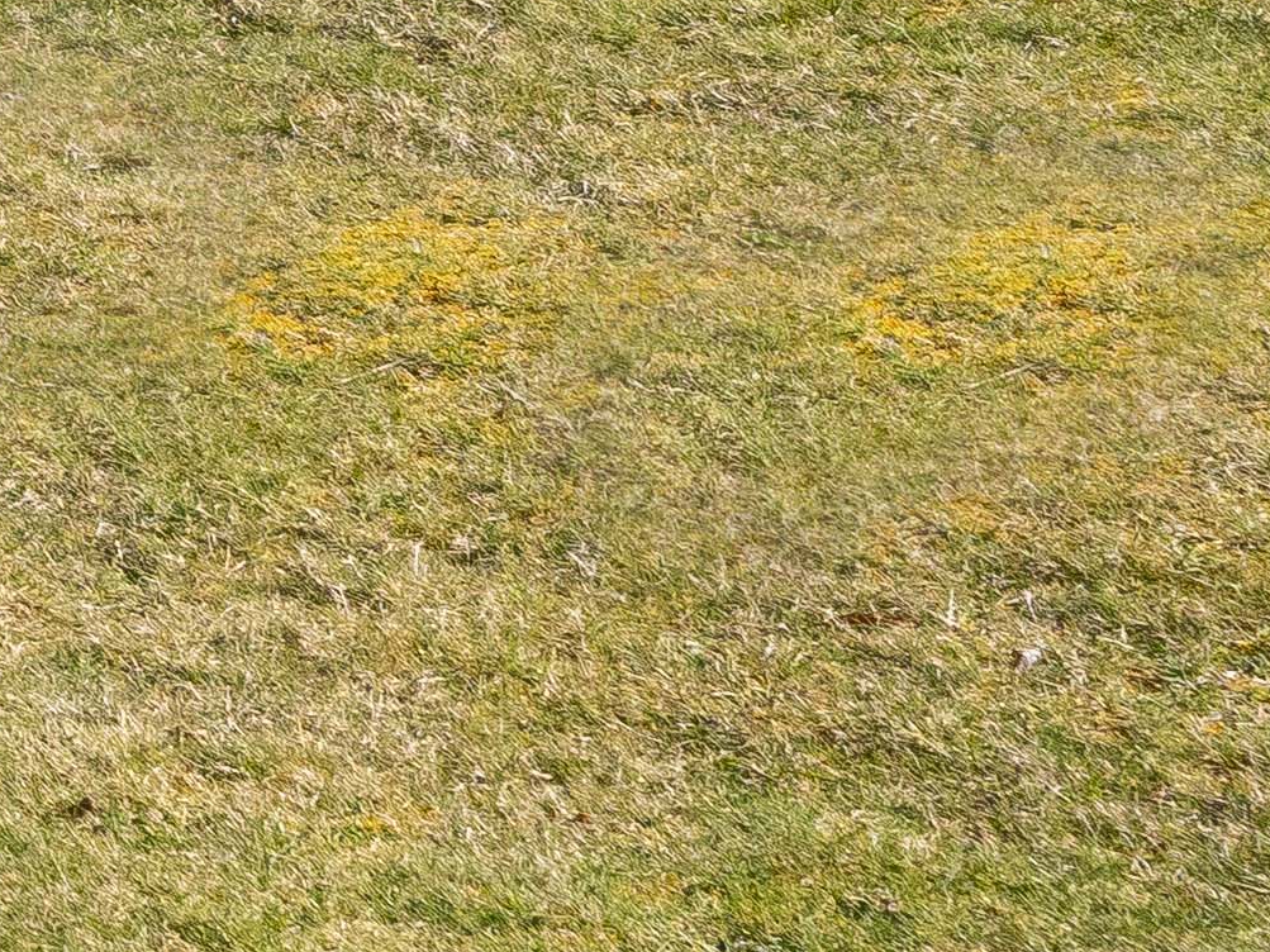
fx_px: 4503
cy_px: -975
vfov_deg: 11.0
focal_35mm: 123
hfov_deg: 10.0
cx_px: -2905
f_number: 8
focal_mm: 16.1
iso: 640
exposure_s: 1/1600
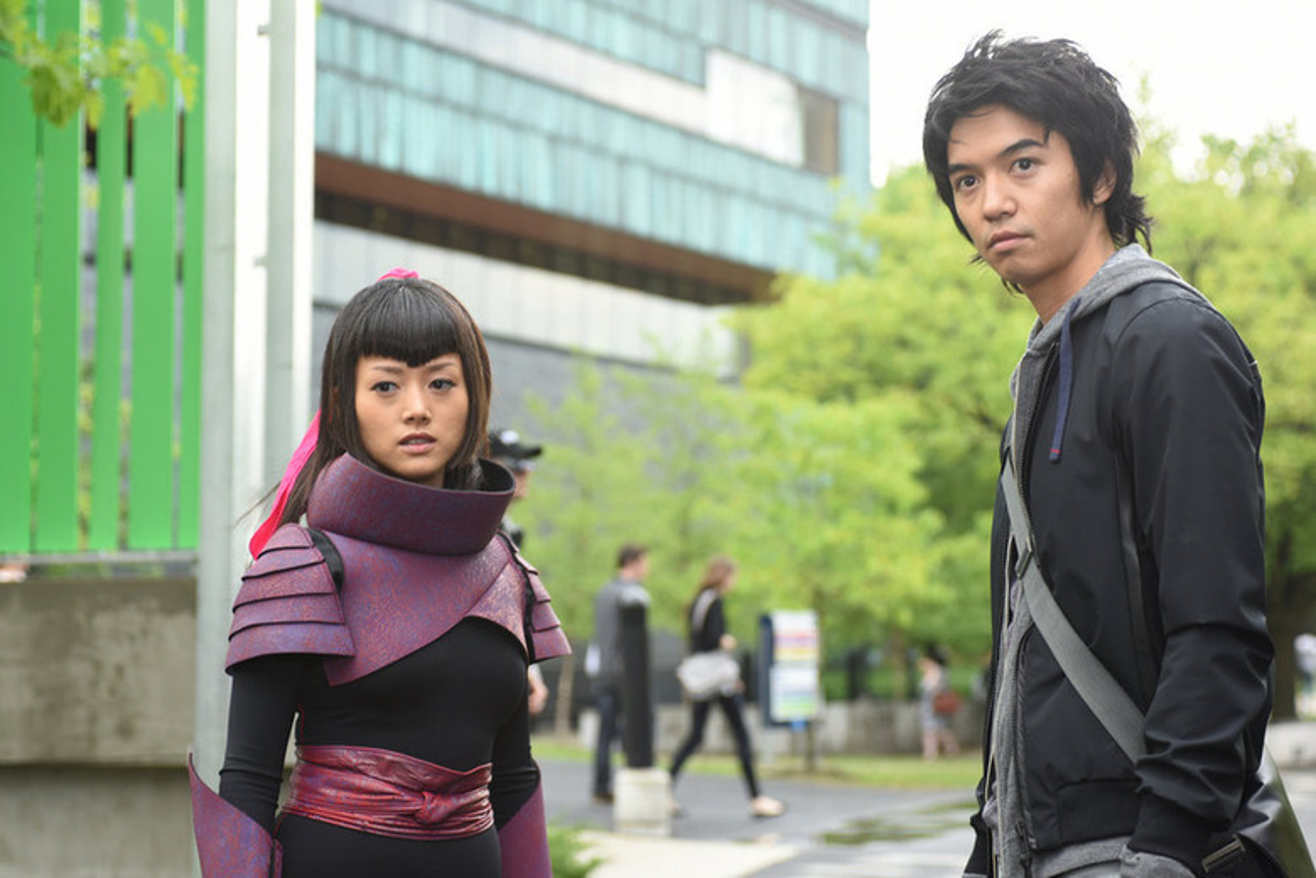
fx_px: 2559
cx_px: 658
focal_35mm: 70
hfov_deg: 28.8
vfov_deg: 19.5
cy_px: 439
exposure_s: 1/160
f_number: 4.5
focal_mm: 70
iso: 400
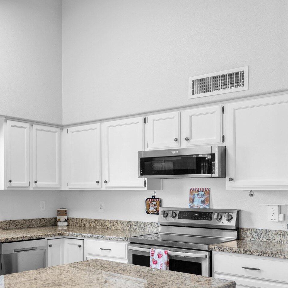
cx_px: 21
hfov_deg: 37.1
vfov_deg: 39.7
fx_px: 395
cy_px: 186
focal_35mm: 42
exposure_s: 1/20
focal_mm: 23
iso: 500
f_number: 4
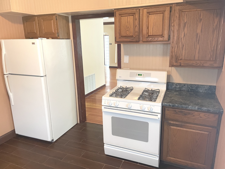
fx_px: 169
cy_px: 84
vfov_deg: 53.1
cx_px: 112
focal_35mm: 26
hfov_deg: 67.3
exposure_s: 1/60
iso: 400
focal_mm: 4.2
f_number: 1.6
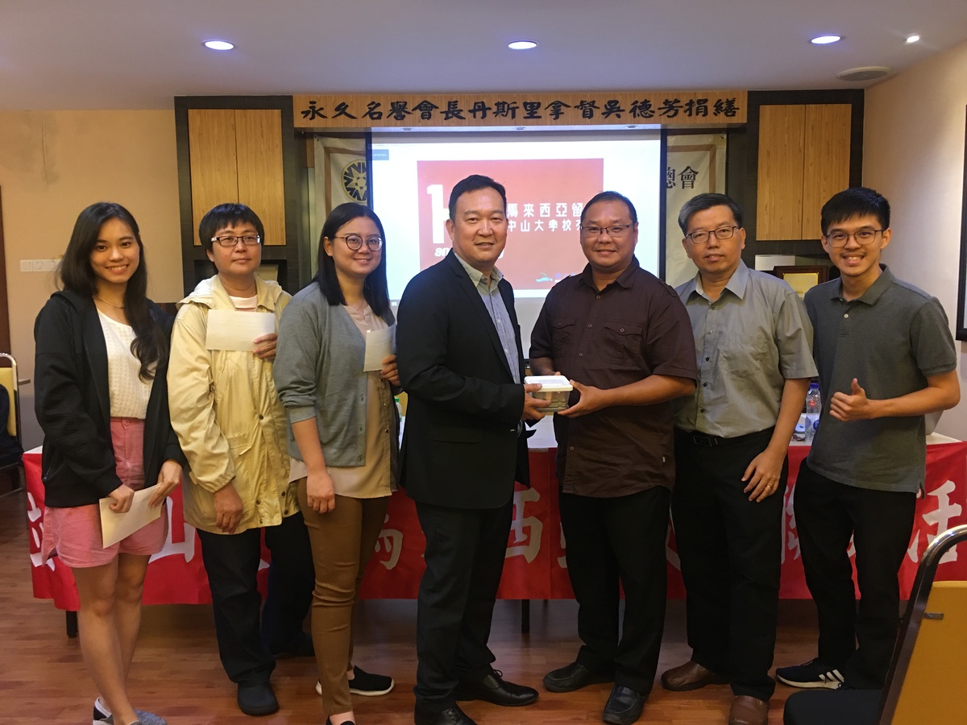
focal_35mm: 29
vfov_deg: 48.2
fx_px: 810
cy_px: 362
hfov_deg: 61.7
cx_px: 484
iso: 80
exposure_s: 1/10
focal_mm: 4.15
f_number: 2.2
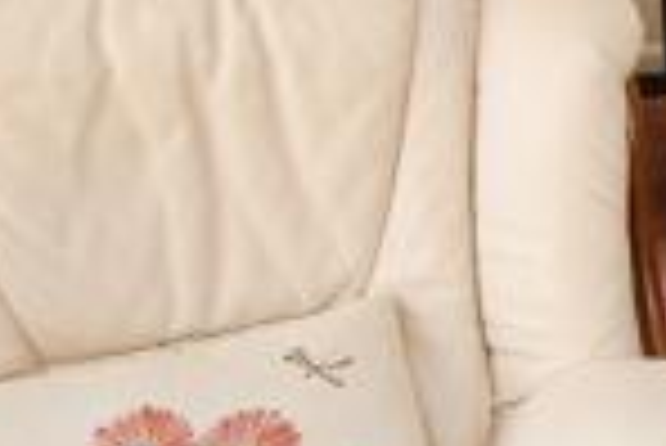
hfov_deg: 12.5
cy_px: -124
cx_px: 1814
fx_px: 1926
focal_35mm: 104
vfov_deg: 12.8
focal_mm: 10
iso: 800
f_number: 7.1
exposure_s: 1/100
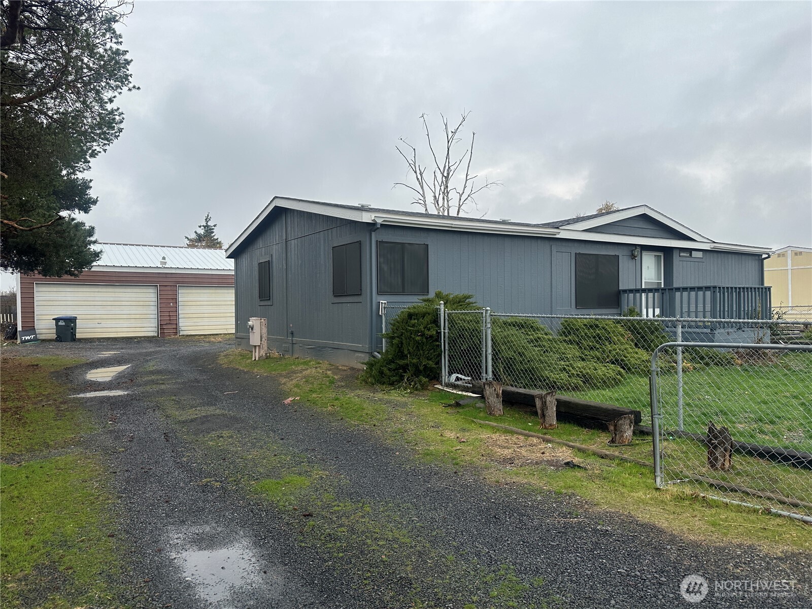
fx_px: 563
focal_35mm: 24
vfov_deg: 56.8
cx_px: 406
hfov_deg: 71.6
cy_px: 304
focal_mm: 6.86
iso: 80
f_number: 1.78
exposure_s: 1/1095
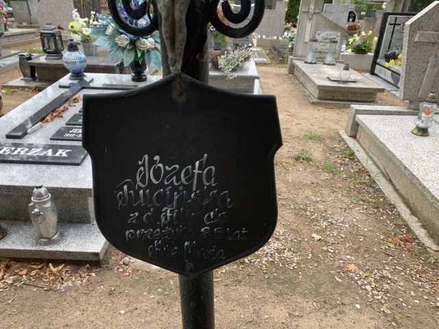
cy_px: 164
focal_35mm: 26
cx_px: 220
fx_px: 330
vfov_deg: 53.1
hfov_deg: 67.3
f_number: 1.8
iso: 25
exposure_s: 1/182
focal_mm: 4.25
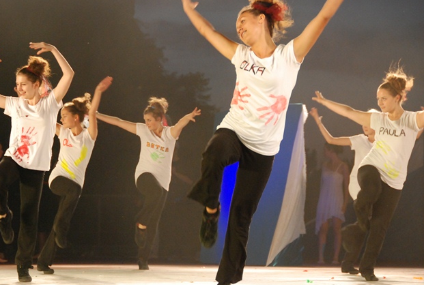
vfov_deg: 9.1
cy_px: 160
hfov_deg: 13.5
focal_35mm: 152
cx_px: 169
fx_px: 1795
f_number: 5.3
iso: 1250
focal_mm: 82
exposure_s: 1/125
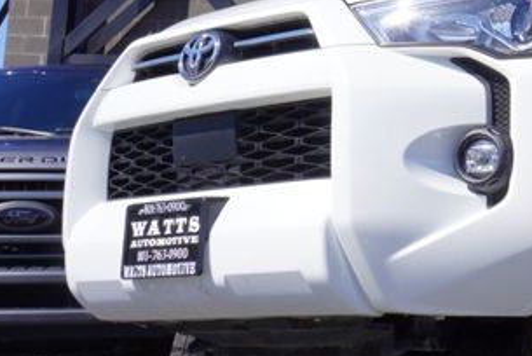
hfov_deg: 16.6
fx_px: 1711
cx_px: 717
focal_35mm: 116
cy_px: -17
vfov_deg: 11.7
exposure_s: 1/160
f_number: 10
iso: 100
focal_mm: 23
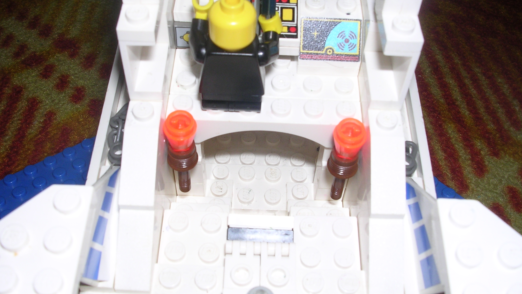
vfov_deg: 28.3
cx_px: 262
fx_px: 581
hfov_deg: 48.4
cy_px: 135
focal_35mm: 42
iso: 100
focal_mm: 5.8
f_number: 5.6
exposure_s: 1/60.1
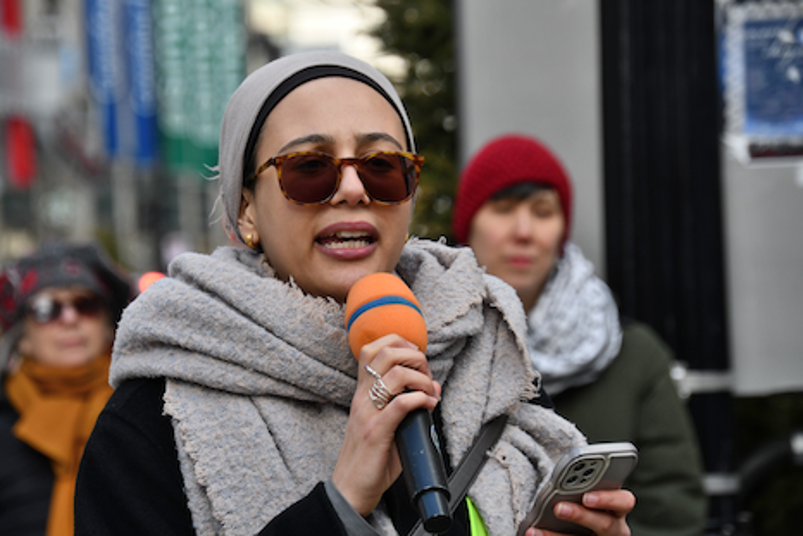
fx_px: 4842
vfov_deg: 6.3
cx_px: 402
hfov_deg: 9.5
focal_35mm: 217
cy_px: 268
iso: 250
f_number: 5.6
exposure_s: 1/500
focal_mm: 145
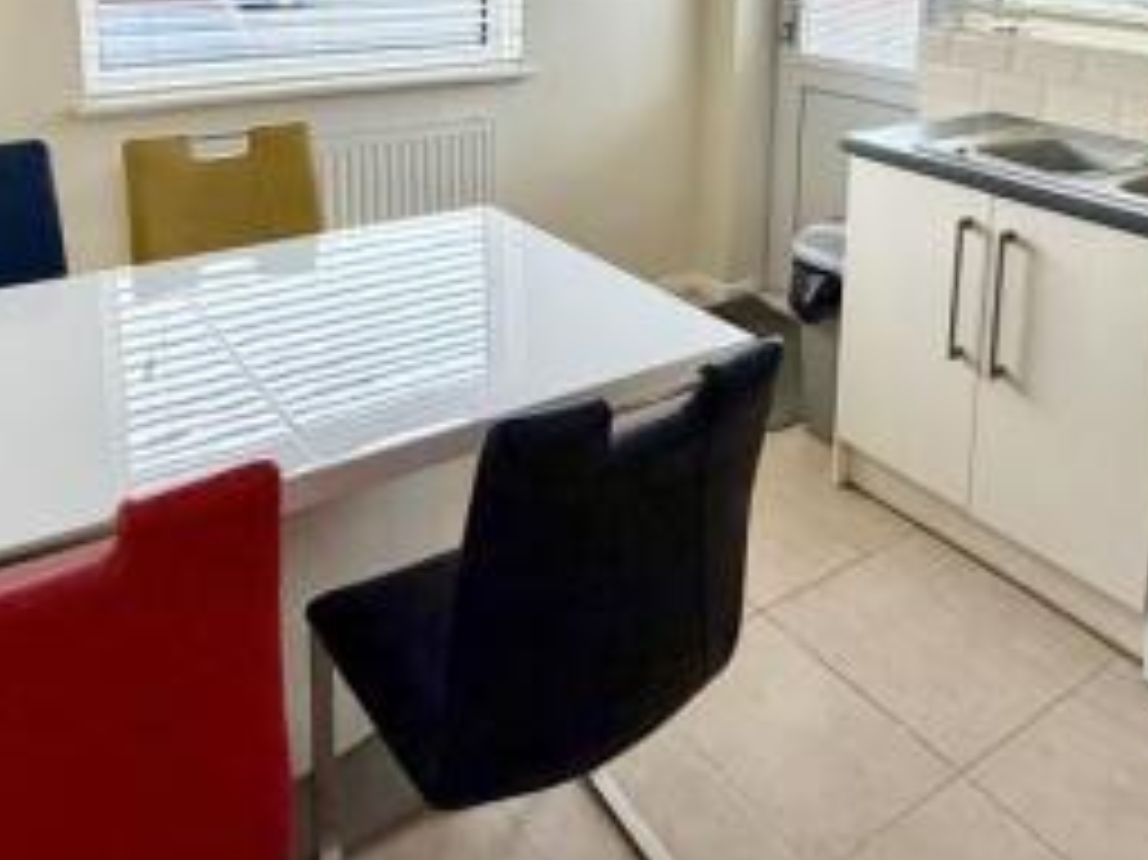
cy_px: 83
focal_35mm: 32
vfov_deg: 40.7
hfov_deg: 56.6
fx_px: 1061
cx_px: 655
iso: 320
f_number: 2.2
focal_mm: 2.22
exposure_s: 1/77
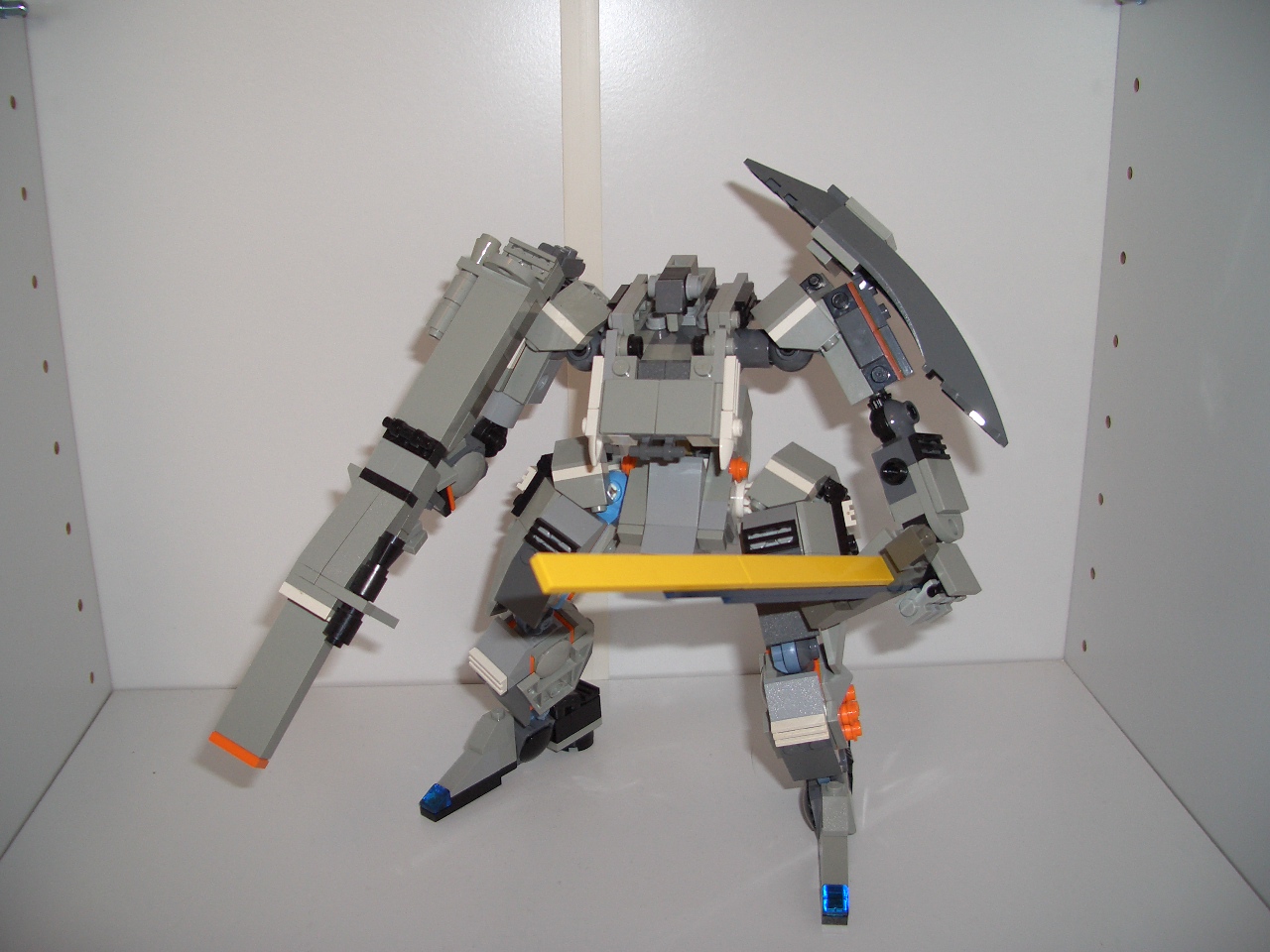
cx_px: 635
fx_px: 1284
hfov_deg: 52.6
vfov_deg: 40.7
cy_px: 476
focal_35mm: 35
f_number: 2.6
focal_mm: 5.8
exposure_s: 1/60
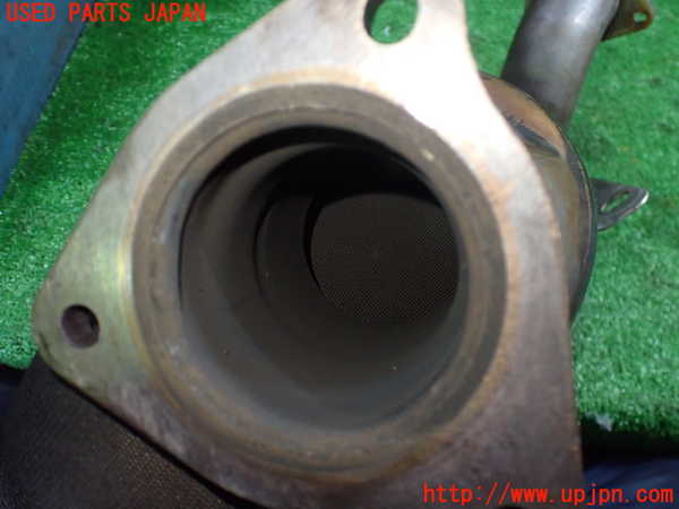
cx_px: 340
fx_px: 588
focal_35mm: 30
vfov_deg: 46.8
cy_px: 254
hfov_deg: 60.0
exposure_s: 1/80
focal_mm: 5.4
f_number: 2.3
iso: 800
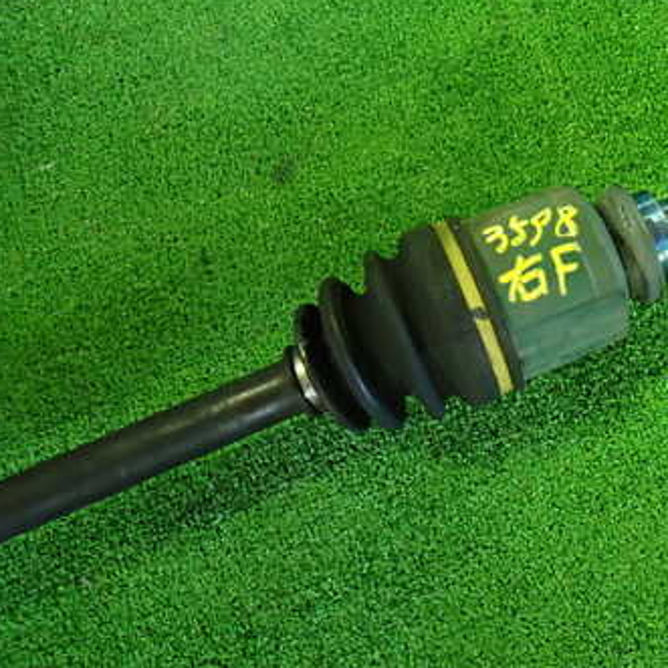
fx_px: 873
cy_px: 317
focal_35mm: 40
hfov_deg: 39.0
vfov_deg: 41.8
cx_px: 597
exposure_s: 1/30
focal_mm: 4.5
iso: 640
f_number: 2
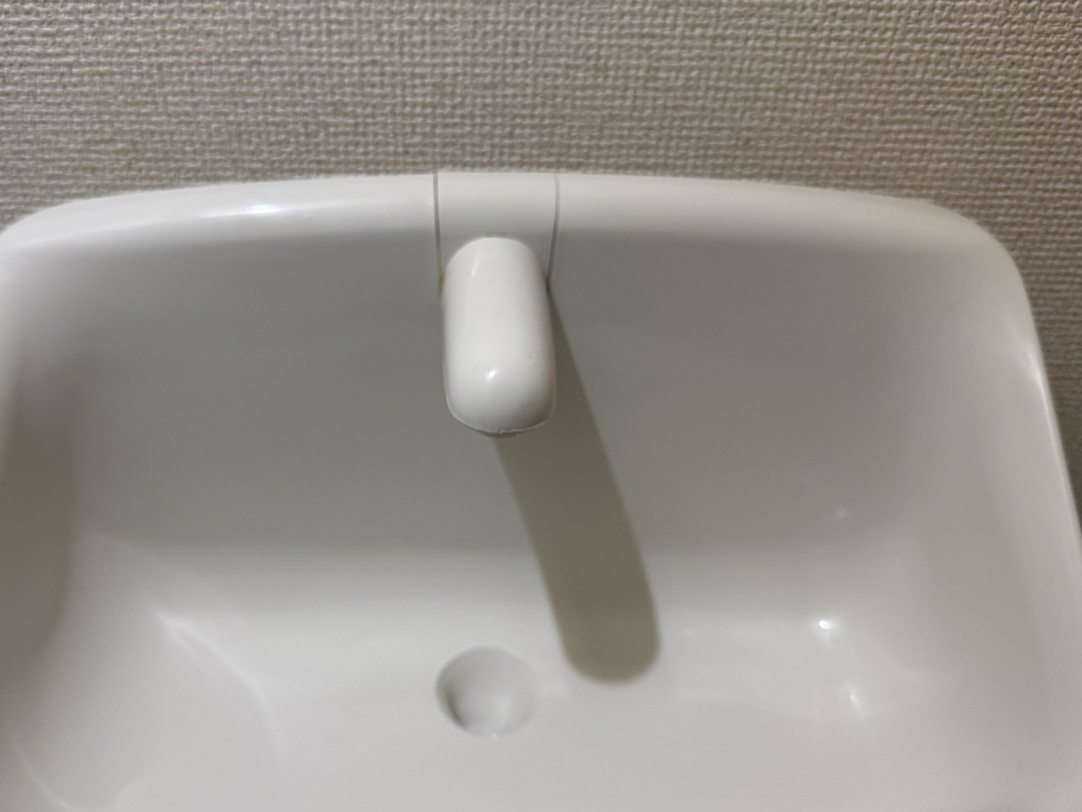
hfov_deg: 56.5
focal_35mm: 32
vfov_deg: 44.0
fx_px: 1000
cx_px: 443
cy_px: 473
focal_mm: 6.76
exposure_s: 1/120
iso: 125
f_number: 1.78
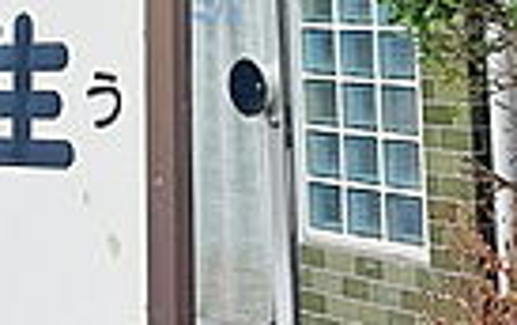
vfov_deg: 10.4
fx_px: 1679
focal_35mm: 119
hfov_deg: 17.4
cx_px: 121
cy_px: -272
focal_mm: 5.23
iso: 25
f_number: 1.8
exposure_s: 1/518
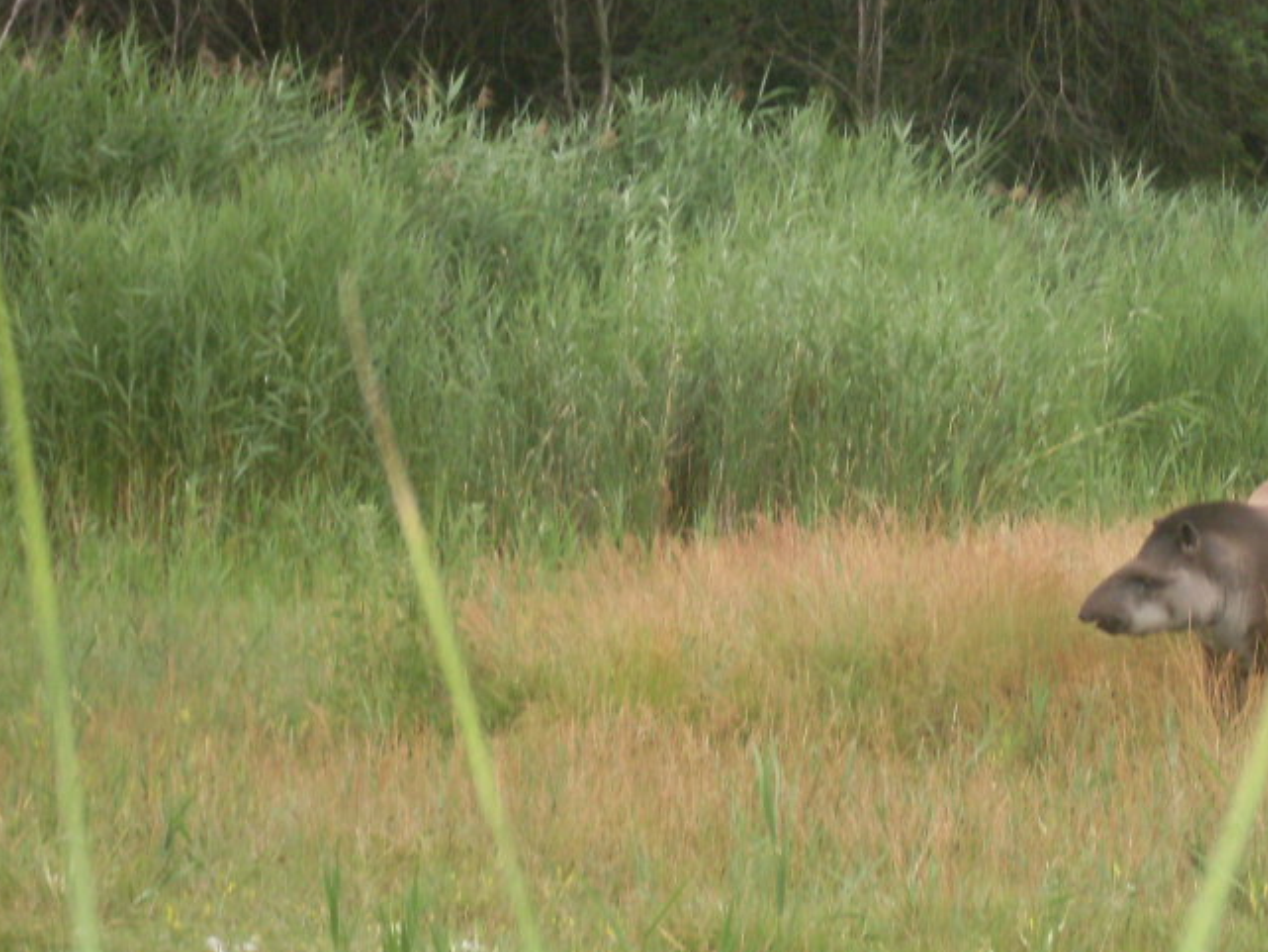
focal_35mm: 182
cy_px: 443
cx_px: 999
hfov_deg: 10.8
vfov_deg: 8.2
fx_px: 6668
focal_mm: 18.9
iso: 160
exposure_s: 1/60
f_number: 5.2
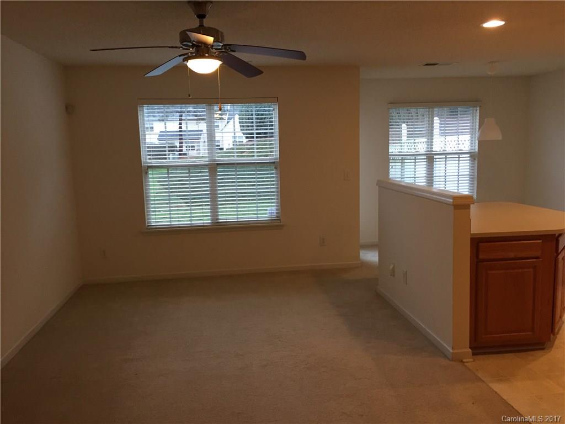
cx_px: 282
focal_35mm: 29
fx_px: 473
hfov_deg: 61.7
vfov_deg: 48.2
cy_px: 212
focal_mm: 4.15
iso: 50
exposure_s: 1/30
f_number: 2.2
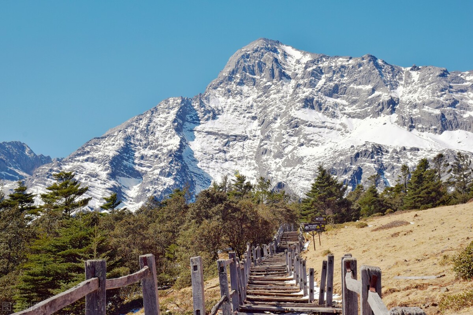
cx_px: 236
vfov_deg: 20.1
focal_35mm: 68
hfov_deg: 29.9
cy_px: 158
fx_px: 886
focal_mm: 45
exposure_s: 1/500
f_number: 11
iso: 220
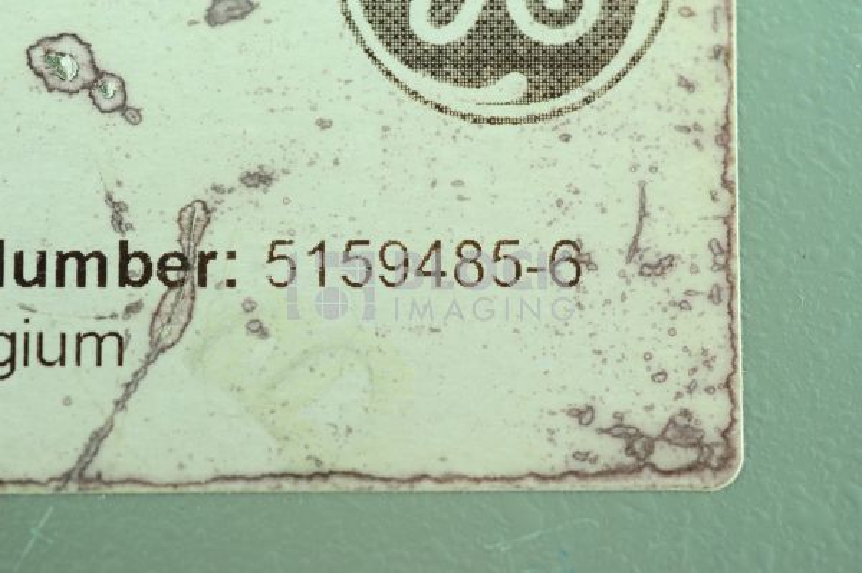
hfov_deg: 39.6
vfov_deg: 26.9
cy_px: 286
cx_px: 431
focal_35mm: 50
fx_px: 1196
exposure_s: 1/125
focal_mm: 50
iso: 1600
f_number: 8
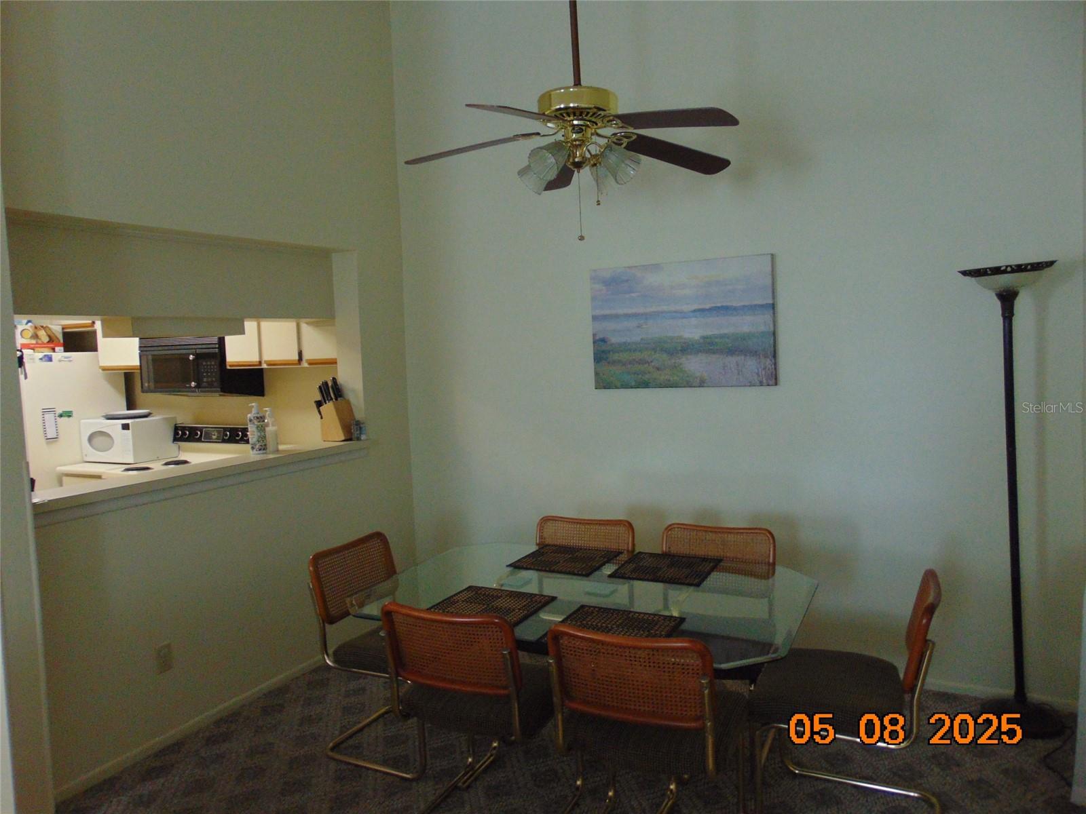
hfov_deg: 69.4
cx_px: 543
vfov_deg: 54.9
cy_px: 407
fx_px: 784
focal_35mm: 25
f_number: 3
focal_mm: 4.5
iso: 250
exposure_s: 1/30
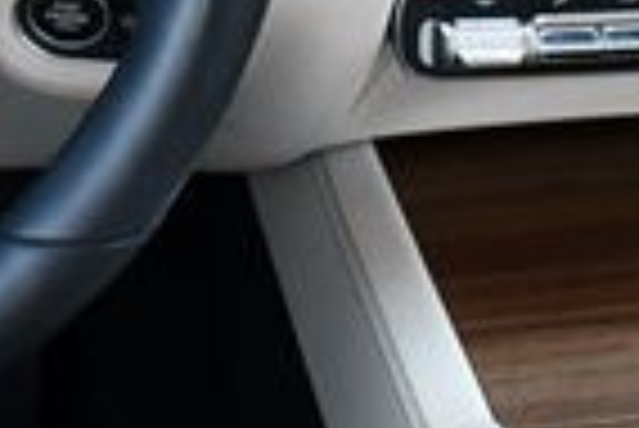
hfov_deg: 12.6
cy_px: -230
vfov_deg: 8.3
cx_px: 58
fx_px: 2878
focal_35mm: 162
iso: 800
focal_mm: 18
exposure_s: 1/250
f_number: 3.5
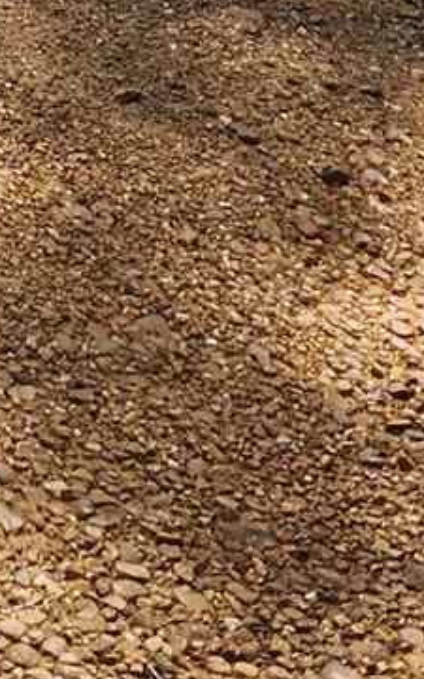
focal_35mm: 156
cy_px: -828
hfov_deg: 7.5
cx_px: -778
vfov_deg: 11.6
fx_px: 2884
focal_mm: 6.4
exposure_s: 1/526
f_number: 1.8
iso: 12
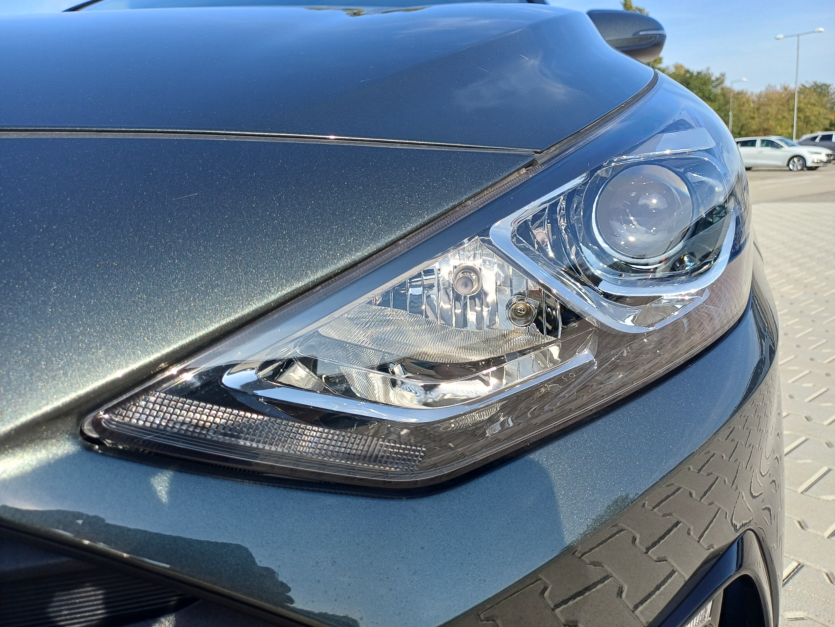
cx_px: 418
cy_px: 314
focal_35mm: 25
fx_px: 603
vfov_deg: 54.9
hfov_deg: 69.4
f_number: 1.8
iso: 50
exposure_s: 1/690
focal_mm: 4.65
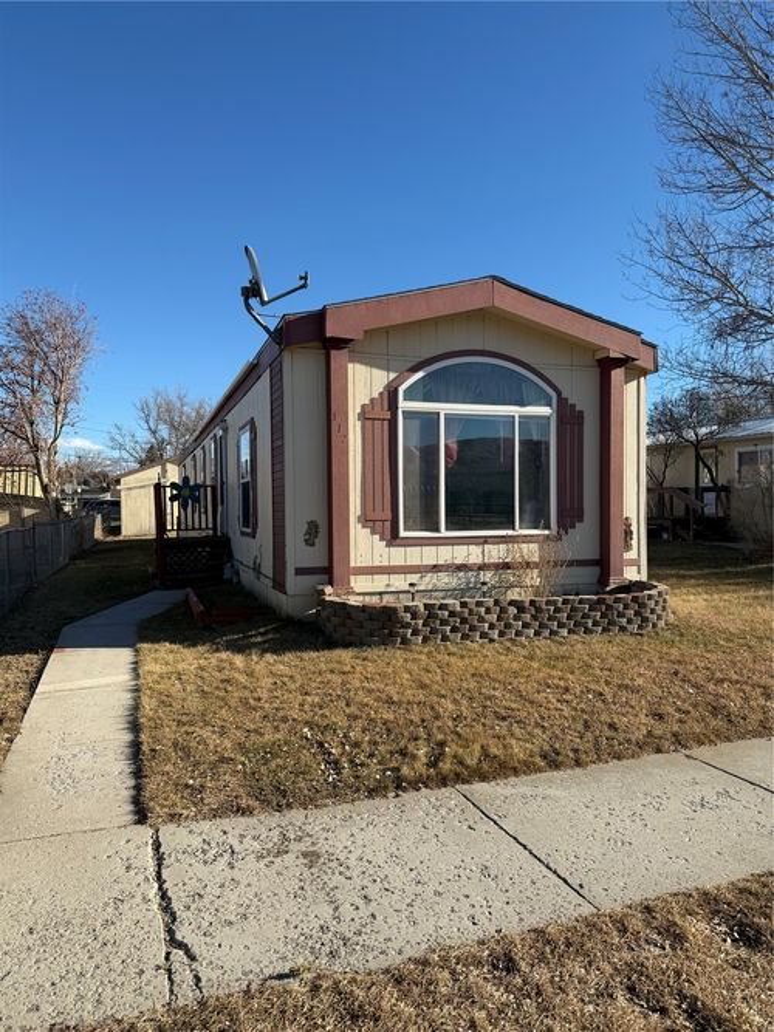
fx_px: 716
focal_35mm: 24
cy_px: 516
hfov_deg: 56.8
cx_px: 387
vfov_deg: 71.6
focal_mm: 6.76
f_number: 1.78
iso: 80
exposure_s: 1/3584
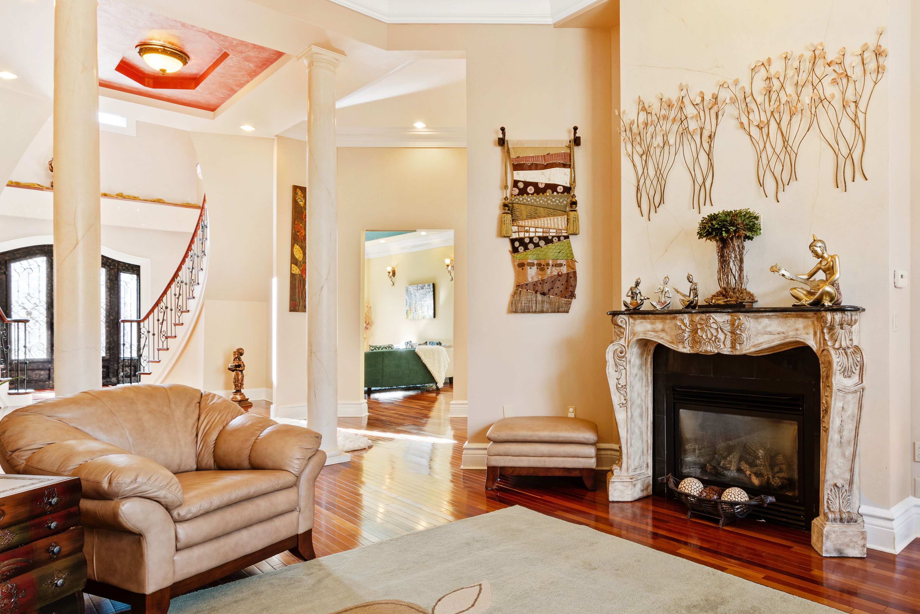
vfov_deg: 55.1
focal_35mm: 23
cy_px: 330
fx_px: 588
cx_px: 588
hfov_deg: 74.5
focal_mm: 10
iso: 100
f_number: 8
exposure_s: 1/2
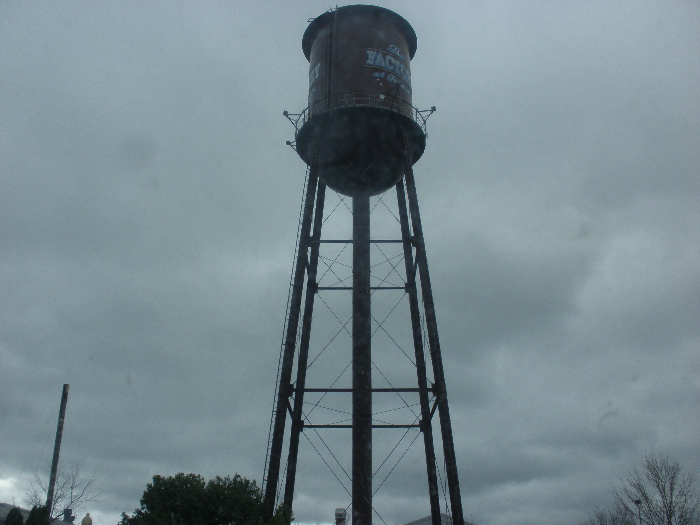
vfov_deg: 39.7
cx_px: 350
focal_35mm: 36
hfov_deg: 51.4
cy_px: 262
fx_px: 728
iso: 64
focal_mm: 6.3
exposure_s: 1/160
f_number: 5.6
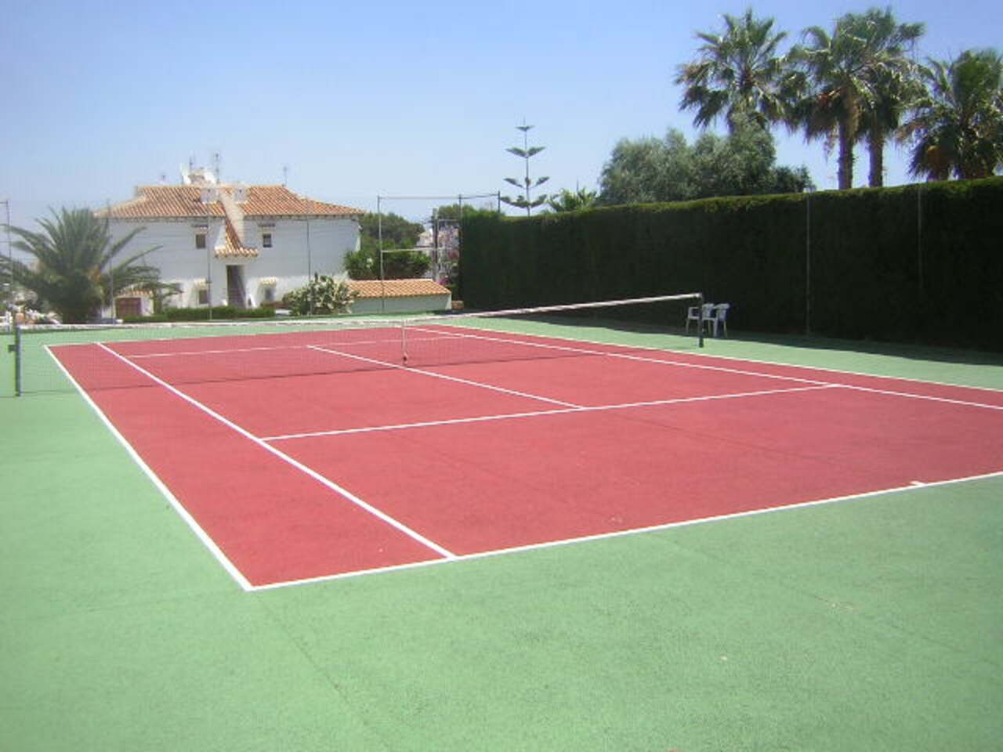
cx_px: 502
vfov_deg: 39.7
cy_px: 376
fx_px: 1043
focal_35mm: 36
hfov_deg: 51.4
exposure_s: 1/357
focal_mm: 4.7
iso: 50
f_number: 5.2
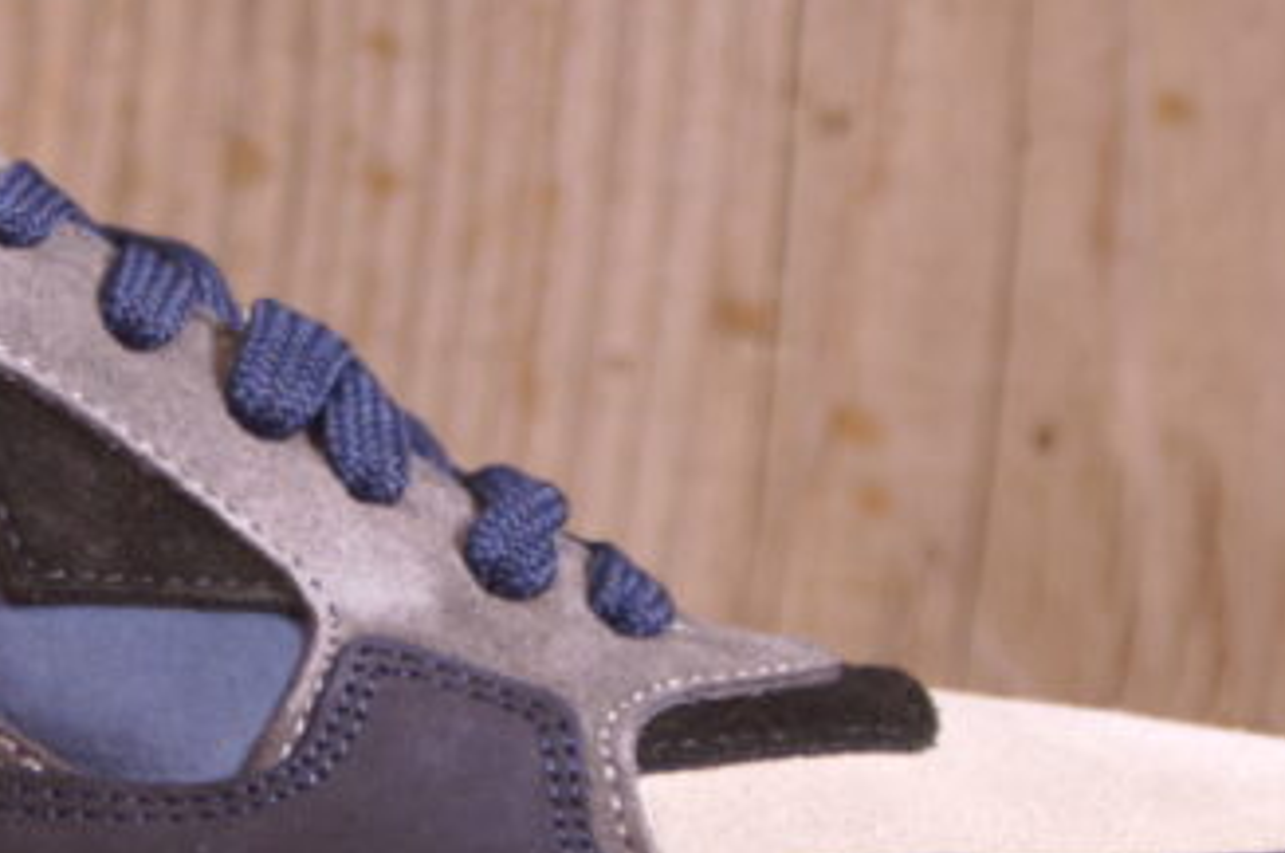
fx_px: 11726
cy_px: 631
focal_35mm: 329
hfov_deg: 6.3
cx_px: 28
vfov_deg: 4.2
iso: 100
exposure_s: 1/1.25
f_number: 5.6
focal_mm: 70
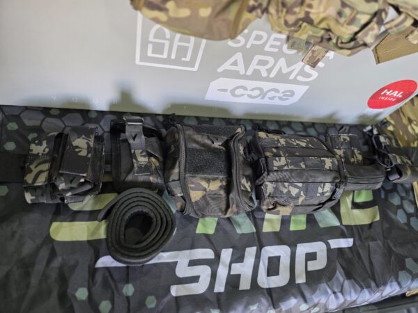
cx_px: 209
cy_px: 156
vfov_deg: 58.9
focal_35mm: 23
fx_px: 278
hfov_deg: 73.9
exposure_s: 1/120
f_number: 1.7
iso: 200
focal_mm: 6.3
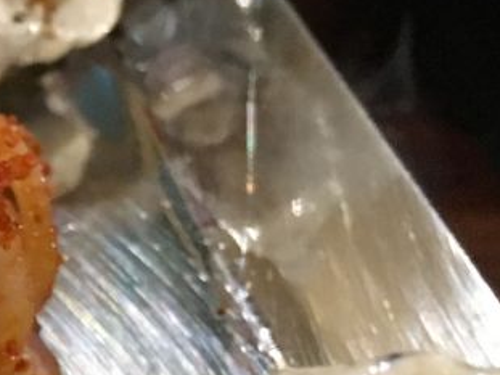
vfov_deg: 10.4
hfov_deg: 12.4
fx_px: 2021
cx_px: -503
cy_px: 472
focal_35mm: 140
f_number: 2.2
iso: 200
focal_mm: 4.15
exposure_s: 1/25
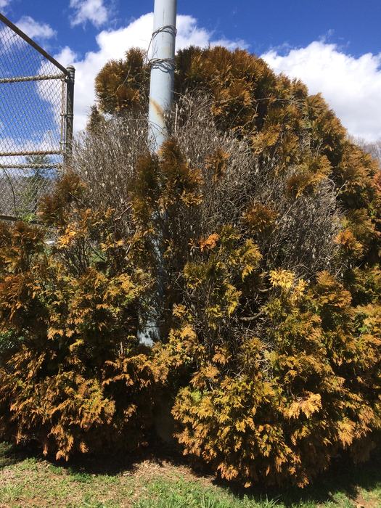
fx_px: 426
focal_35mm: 29
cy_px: 254
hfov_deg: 48.2
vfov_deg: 61.7
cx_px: 190
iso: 32
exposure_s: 1/1642
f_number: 2.2
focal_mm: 4.15
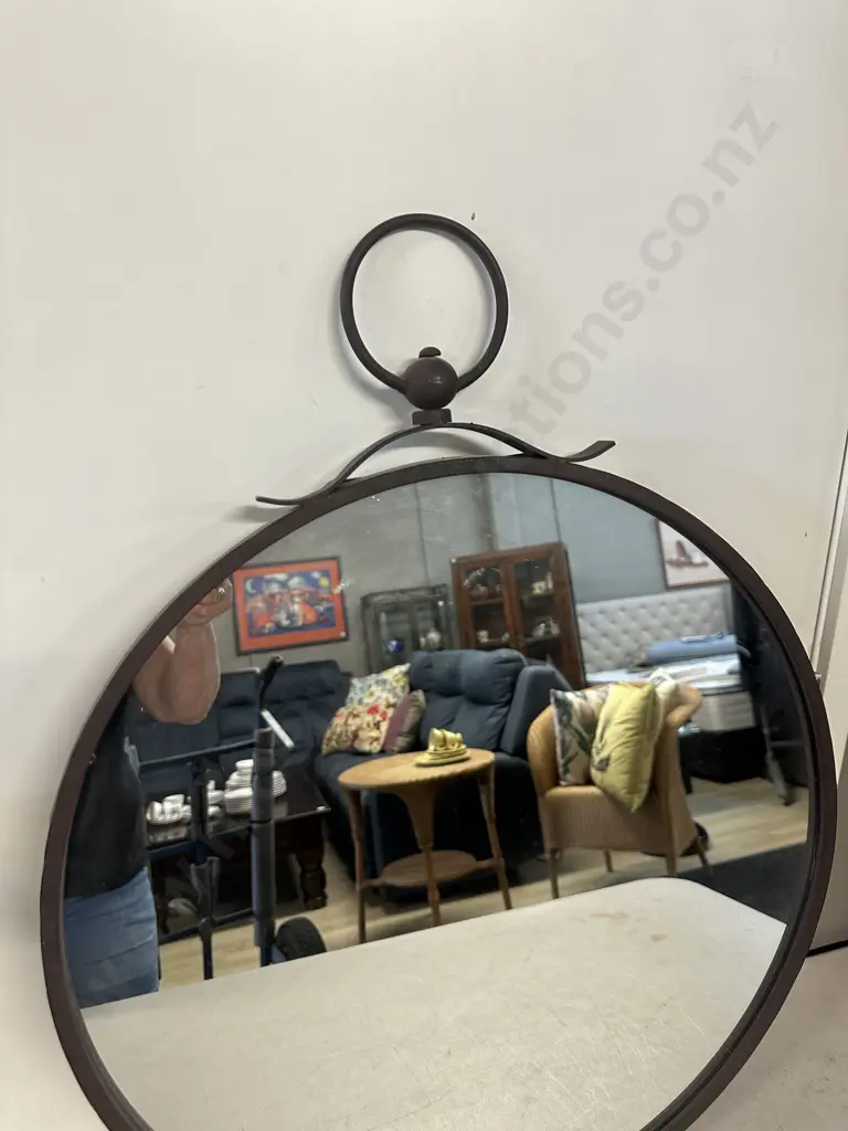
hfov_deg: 56.8
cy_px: 566
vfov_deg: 71.6
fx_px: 784
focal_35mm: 24
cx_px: 424
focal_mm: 6.86
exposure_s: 1/100
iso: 200
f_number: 1.78
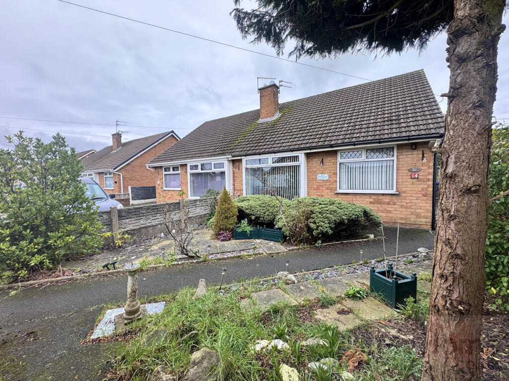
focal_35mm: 14
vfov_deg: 85.7
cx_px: 254
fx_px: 206
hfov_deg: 102.1
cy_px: 190
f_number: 2.2
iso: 40
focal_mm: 2.22
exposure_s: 1/99
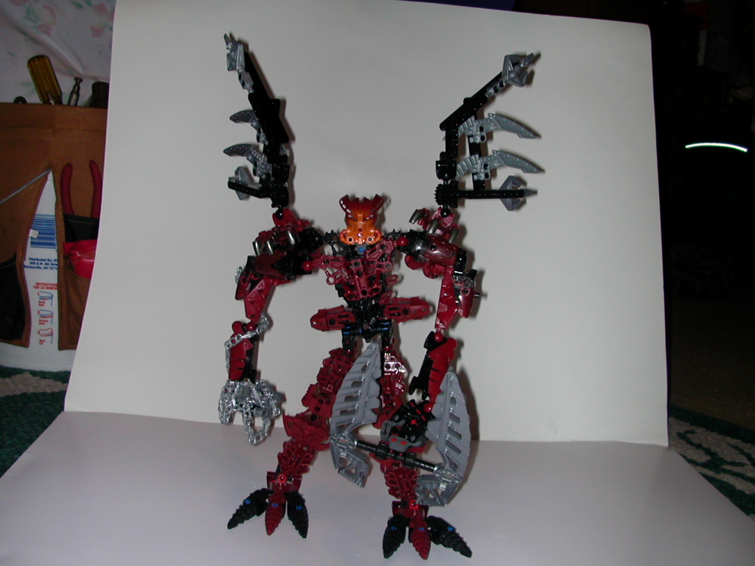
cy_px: 283
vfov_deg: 38.7
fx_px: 807
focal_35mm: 37
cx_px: 378
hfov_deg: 50.1
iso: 100
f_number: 2.7
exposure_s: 1/59.9
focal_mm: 5.6
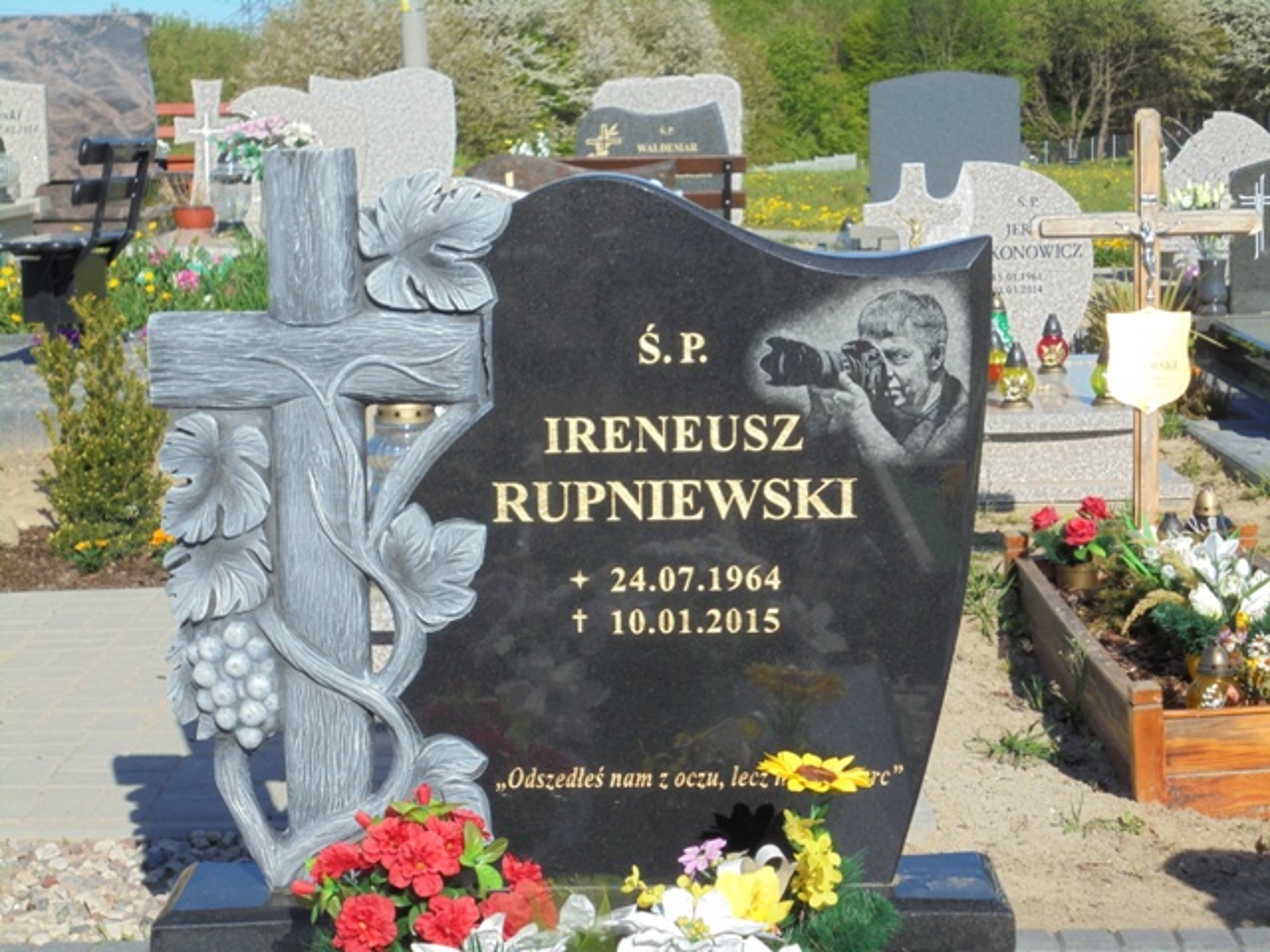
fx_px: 2678
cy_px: 476
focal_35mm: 73
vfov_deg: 20.2
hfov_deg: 26.7
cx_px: 635
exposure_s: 1/320
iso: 100
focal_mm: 13.1
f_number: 6.1
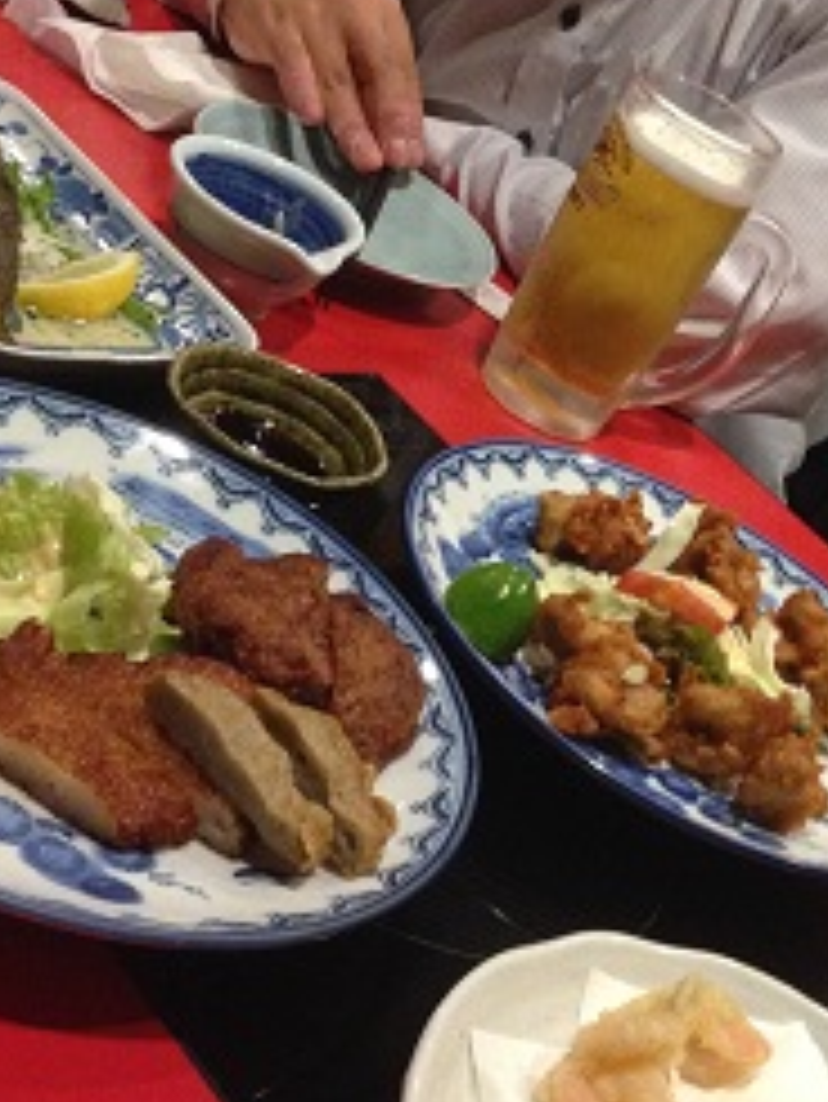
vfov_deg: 29.0
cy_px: 315
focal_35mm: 66
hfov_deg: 22.0
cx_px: 666
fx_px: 2103
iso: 400
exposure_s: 1/17
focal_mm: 4.12
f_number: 2.4
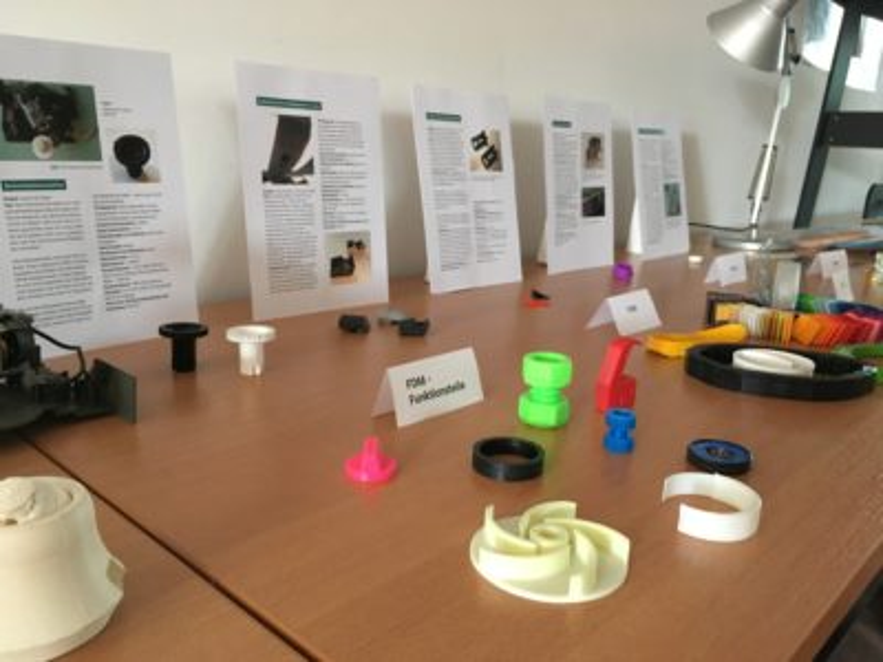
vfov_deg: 48.2
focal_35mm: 29
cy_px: 331
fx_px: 740
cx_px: 442
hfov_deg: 61.7
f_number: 2.2
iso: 250
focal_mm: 4.15
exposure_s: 1/33
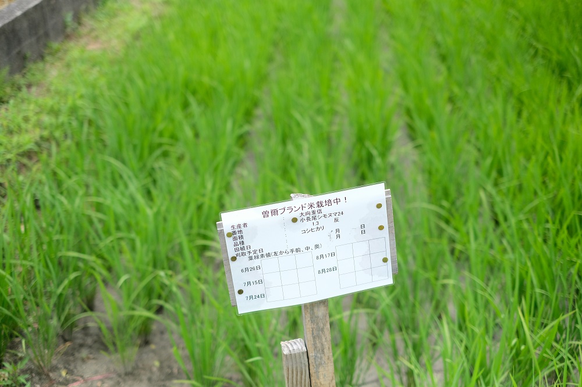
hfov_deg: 37.5
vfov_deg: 25.5
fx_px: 857
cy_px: 194
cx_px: 291
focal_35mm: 53
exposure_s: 1/8000
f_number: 1.8
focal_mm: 35
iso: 800
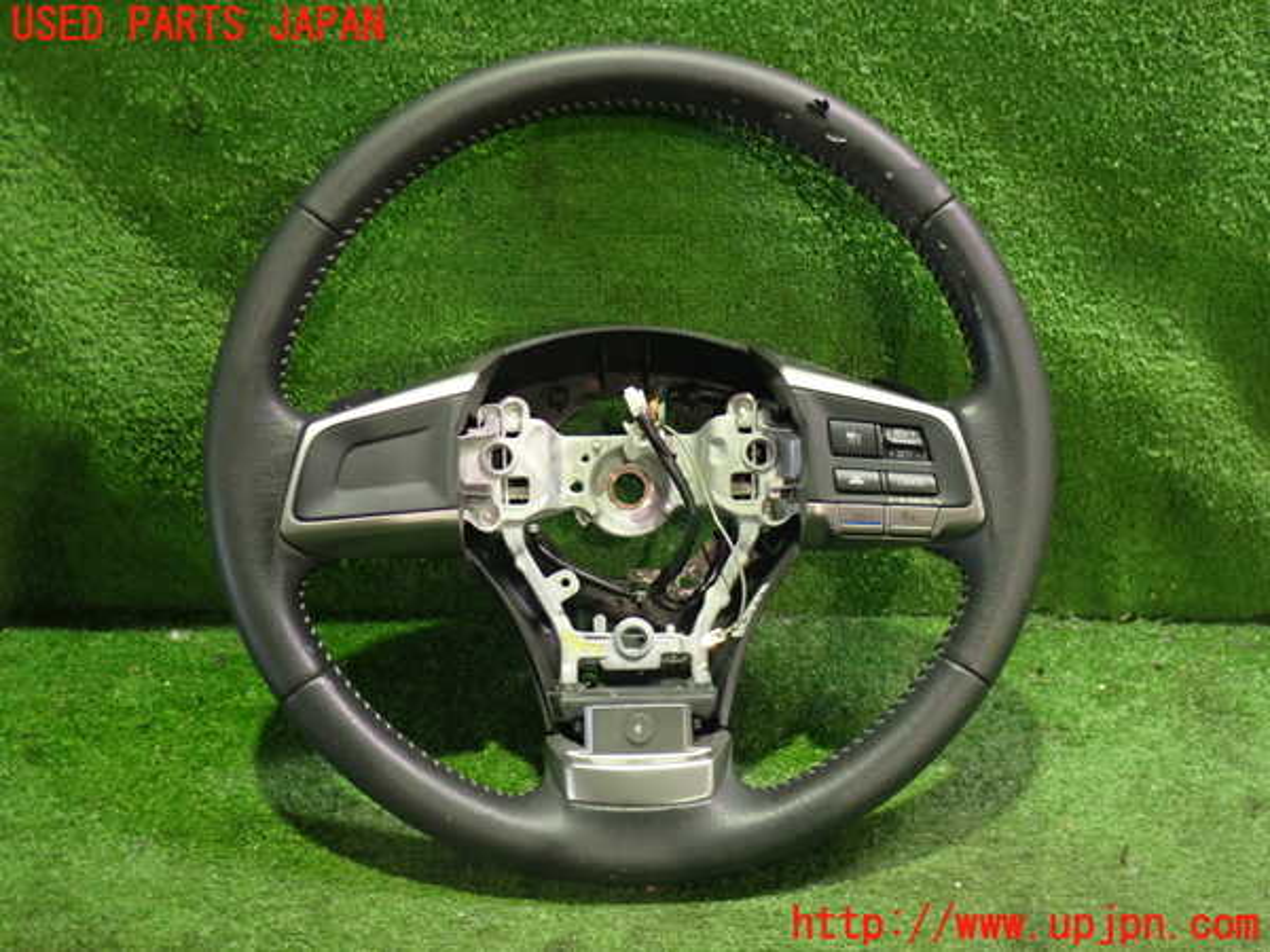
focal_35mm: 36
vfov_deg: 39.7
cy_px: 476
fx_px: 1321
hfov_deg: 51.4
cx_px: 635
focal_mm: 6.37
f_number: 2.5
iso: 800
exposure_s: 1/15
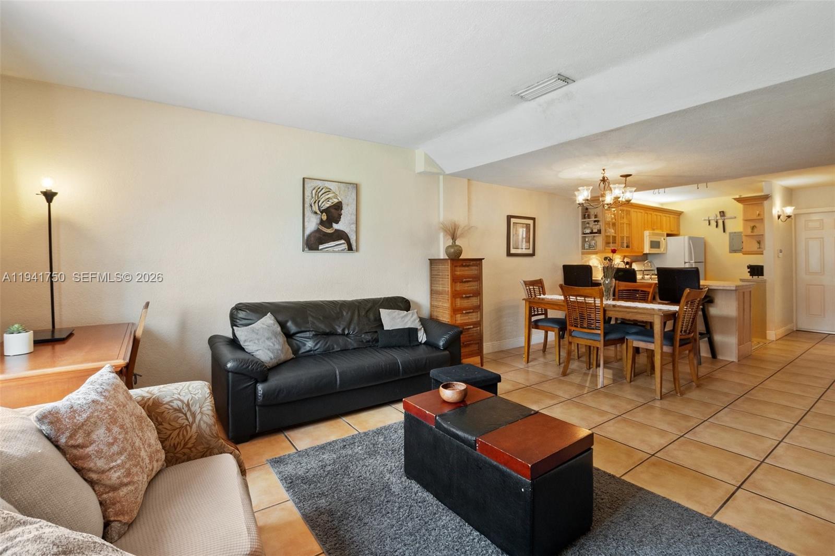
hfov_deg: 100.4
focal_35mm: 15
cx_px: 418
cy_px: 278
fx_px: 348
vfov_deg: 77.3
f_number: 8
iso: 1000
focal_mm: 10
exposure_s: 1/15
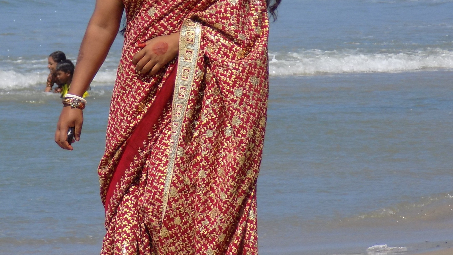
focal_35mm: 623
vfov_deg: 2.0
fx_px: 7484
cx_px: 147
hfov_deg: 3.5
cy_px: 69
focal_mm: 56.4
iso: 80
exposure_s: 1/400
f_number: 5.9
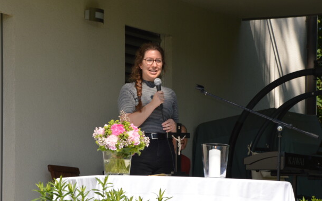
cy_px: 135
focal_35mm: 212
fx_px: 1858
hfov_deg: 9.9
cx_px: 160
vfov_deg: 6.2
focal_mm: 105
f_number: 9
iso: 100
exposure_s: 1/200
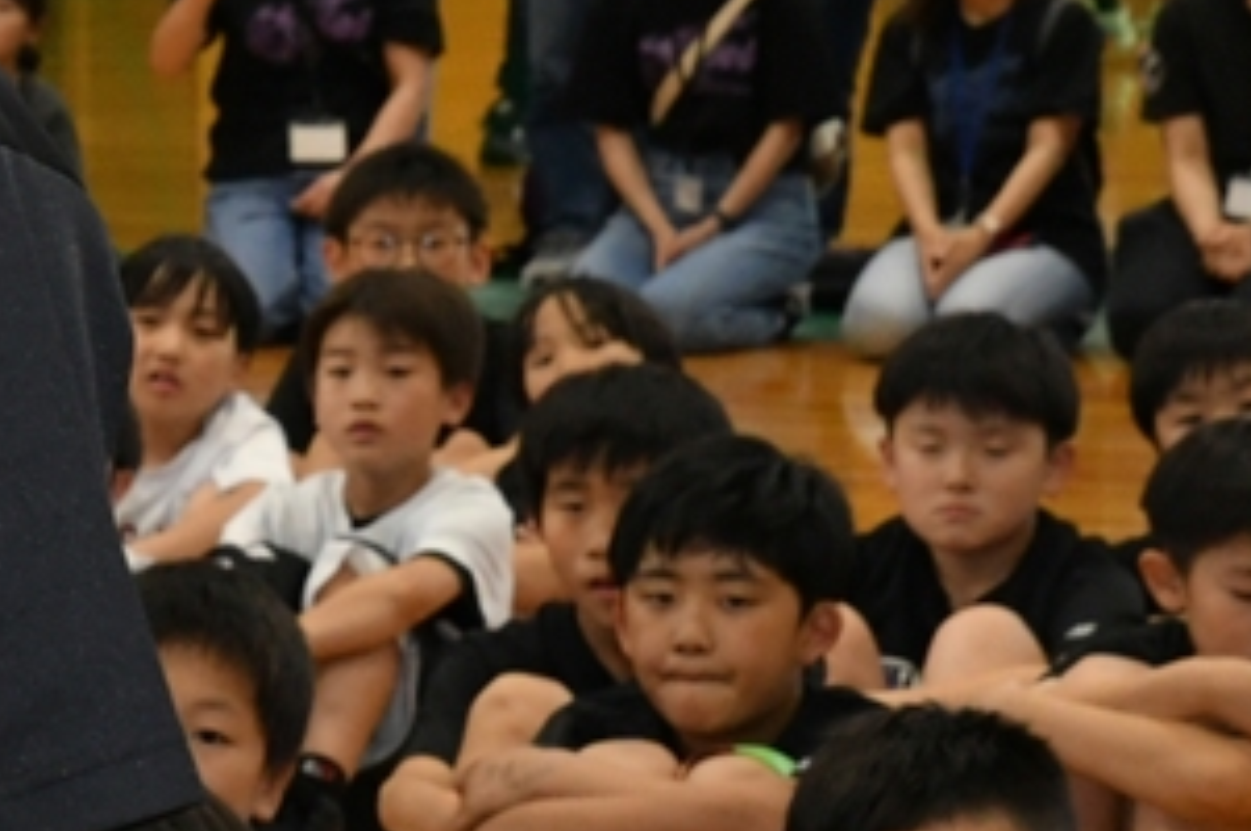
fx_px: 9754
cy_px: 426
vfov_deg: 4.9
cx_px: -1147
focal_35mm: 281
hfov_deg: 7.1
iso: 1600
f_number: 8
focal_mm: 44
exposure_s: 1/200
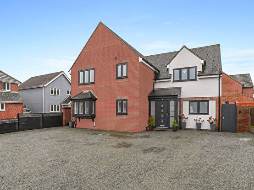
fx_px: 125
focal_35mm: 17
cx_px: 121
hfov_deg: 90.9
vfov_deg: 74.8
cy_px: 94
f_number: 8
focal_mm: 14
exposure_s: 1/80
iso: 500
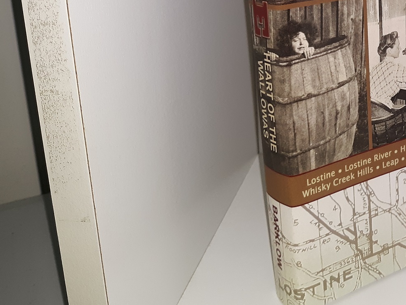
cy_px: 15
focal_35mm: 59
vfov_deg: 23.9
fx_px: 692
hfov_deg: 30.0
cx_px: 426
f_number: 1.7
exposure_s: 1/120
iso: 64
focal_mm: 3.7
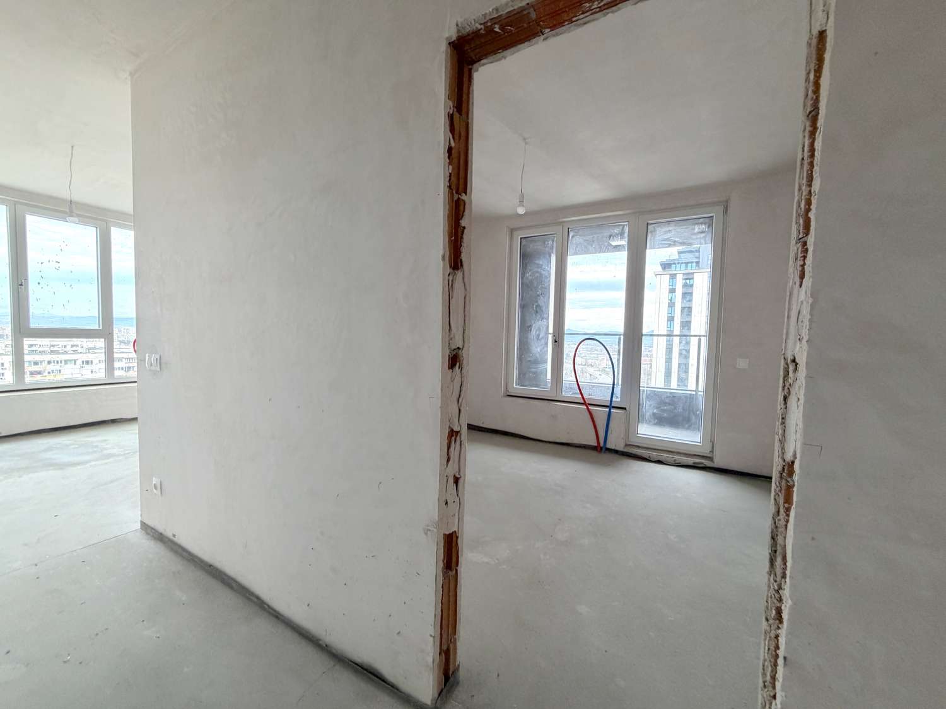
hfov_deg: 102.1
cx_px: 473
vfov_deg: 85.7
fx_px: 383
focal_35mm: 14
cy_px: 354
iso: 200
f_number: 2.2
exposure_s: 1/121
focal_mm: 2.22
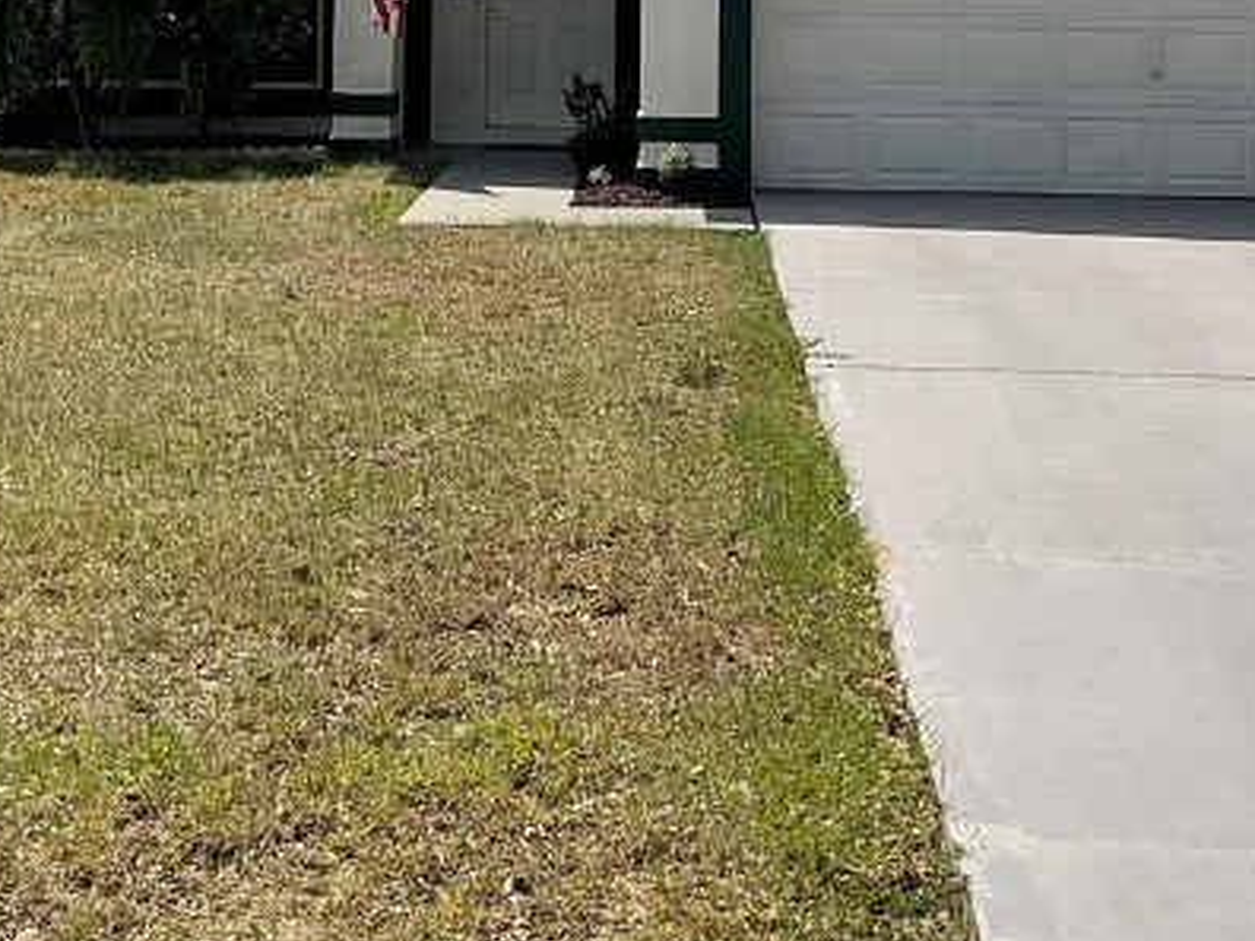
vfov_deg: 18.6
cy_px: -190
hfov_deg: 25.9
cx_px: 510
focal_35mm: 75
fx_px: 2719
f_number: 1.8
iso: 20
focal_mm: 3
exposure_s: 1/3534
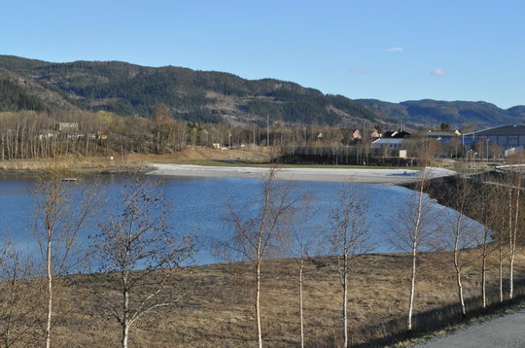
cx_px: 262
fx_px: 917
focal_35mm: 63
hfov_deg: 31.9
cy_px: 174
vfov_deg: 21.5
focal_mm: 42
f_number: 14
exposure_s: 1/800
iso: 1600
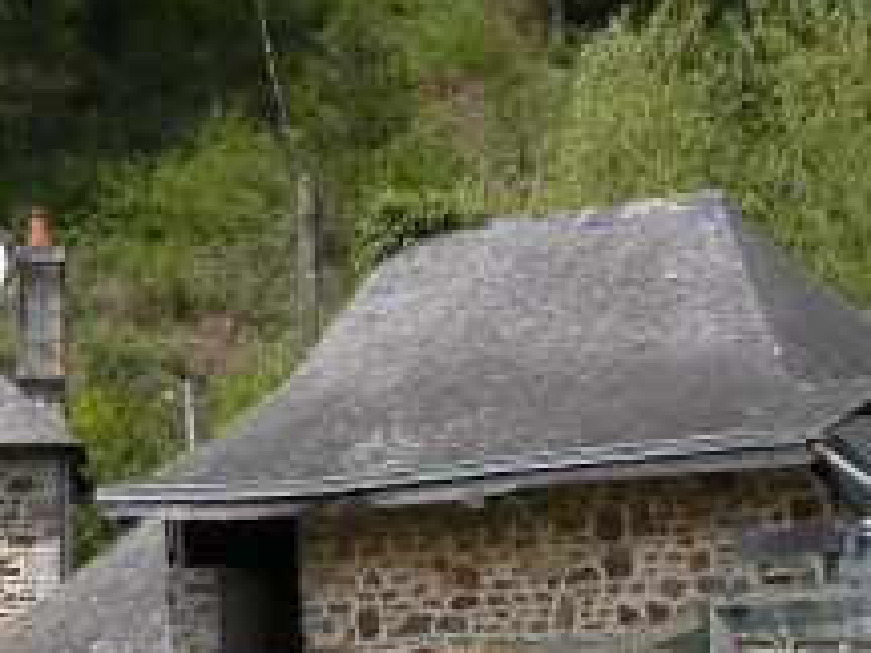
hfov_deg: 11.8
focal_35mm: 161
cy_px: 375
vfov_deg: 9.2
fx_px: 4051
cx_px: -399
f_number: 6.6
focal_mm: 10.7
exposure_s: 1/368
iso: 100
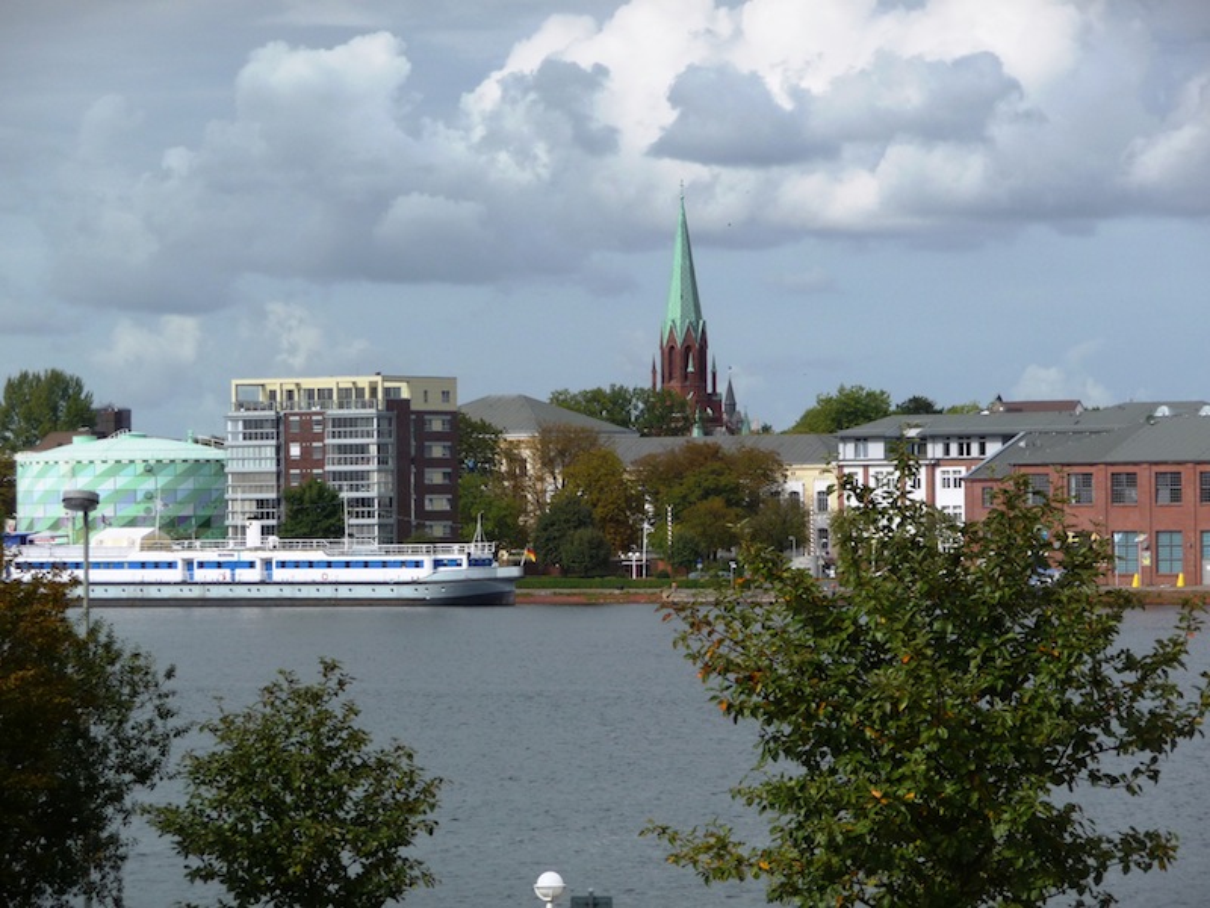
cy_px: 454
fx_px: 5942
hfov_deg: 11.6
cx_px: 605
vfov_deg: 8.7
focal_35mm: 170
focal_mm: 29.1
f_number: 4.8
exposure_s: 1/800
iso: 100
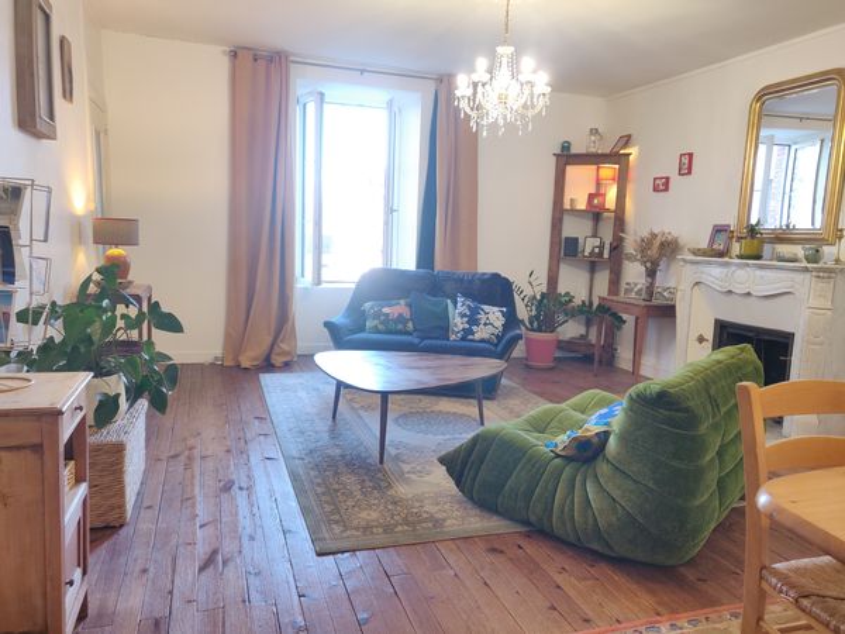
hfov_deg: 69.4
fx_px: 610
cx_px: 422
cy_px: 317
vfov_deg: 54.9
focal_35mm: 25
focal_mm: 4.25
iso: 250
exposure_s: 1/25
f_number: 1.7
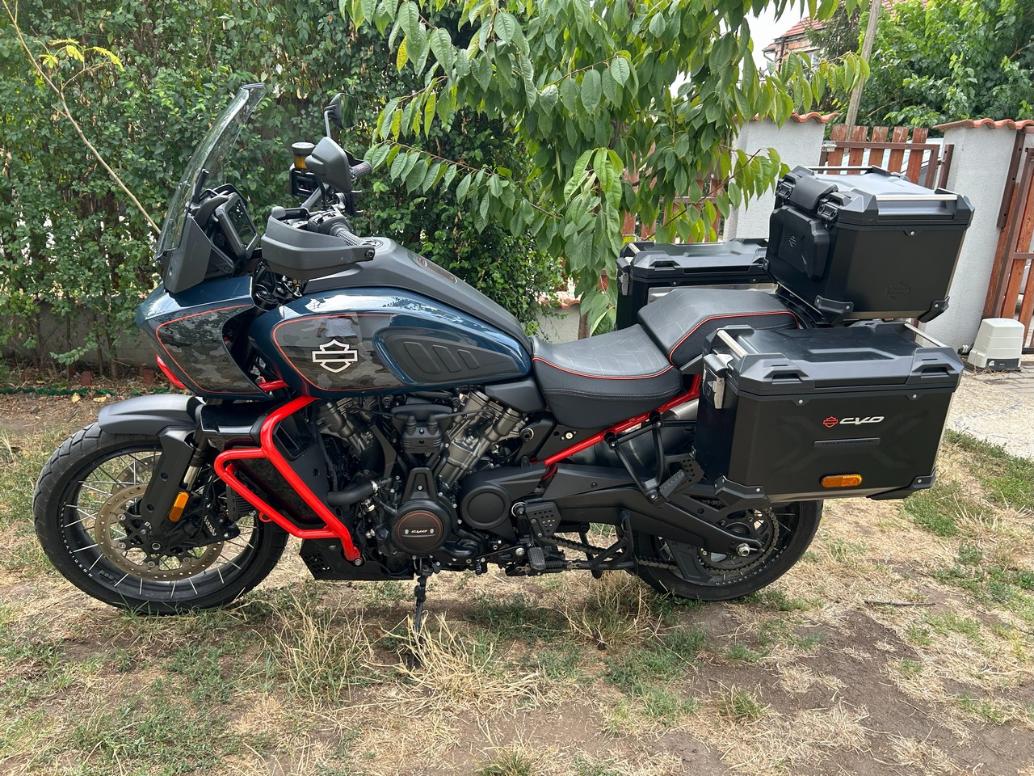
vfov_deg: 53.1
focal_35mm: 26
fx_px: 777
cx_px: 517
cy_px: 388
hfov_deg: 67.3
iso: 50
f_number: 1.5
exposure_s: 1/518
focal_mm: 5.7
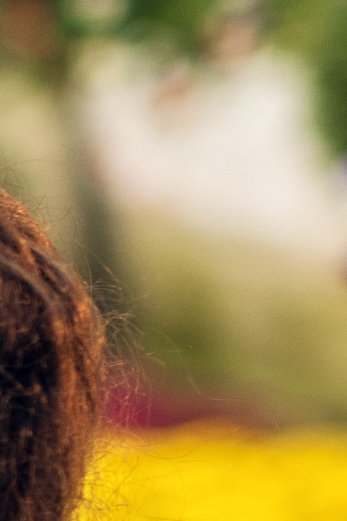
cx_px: -1098
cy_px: 654
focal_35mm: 450
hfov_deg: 2.9
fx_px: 6508
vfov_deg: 4.6
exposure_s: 1/800
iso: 250
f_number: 2
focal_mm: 50
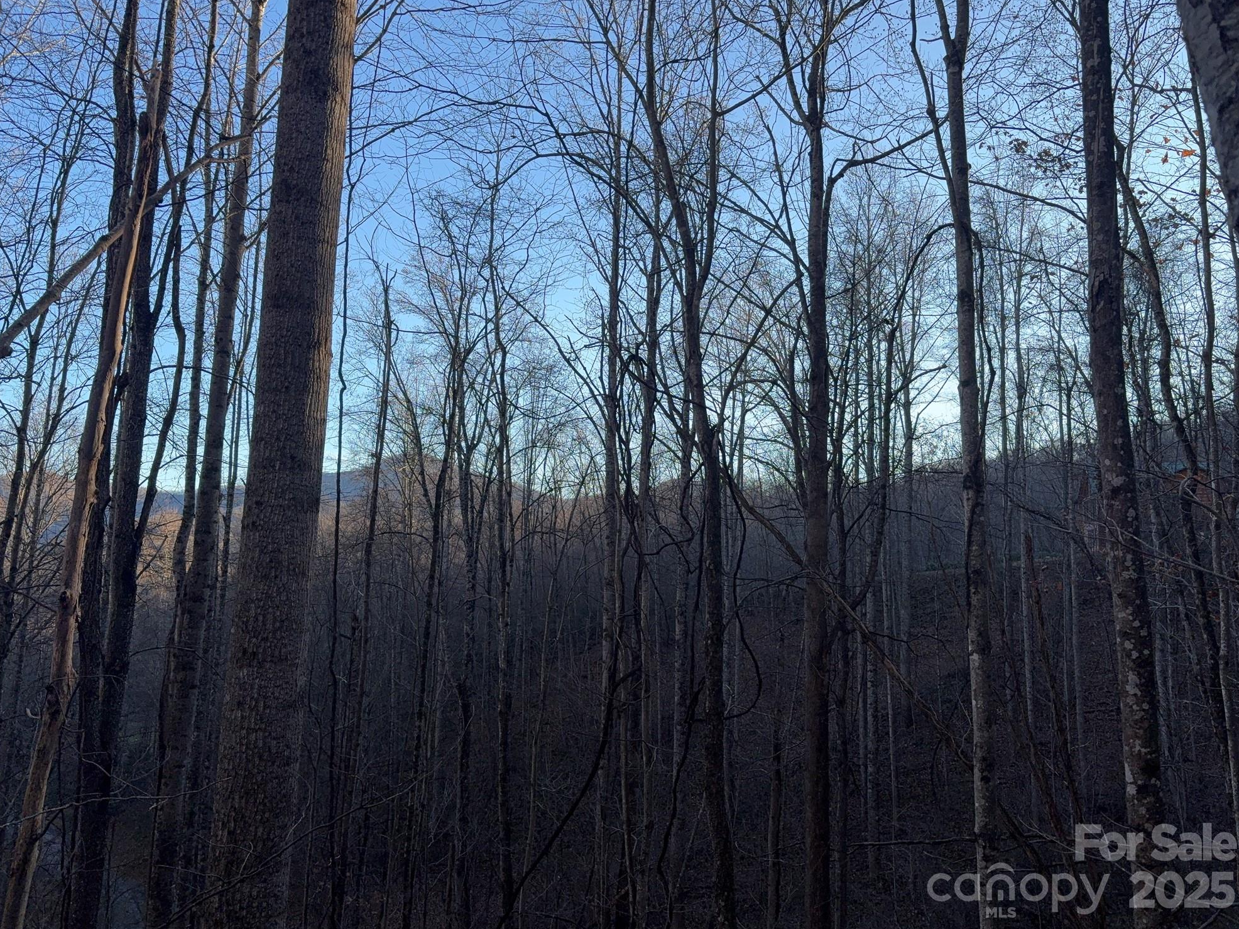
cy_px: 460
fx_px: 966
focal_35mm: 27
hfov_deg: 65.3
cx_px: 639
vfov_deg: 51.4
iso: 50
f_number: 1.6
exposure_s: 1/850
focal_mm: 5.96
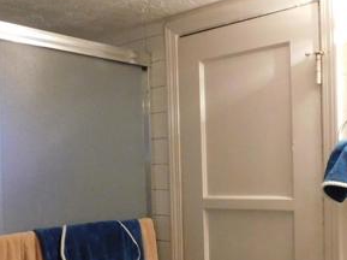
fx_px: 511
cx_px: 170
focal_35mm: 51
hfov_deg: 37.5
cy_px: 201
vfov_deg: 28.0
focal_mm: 4
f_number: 3
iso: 800
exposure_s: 1/40
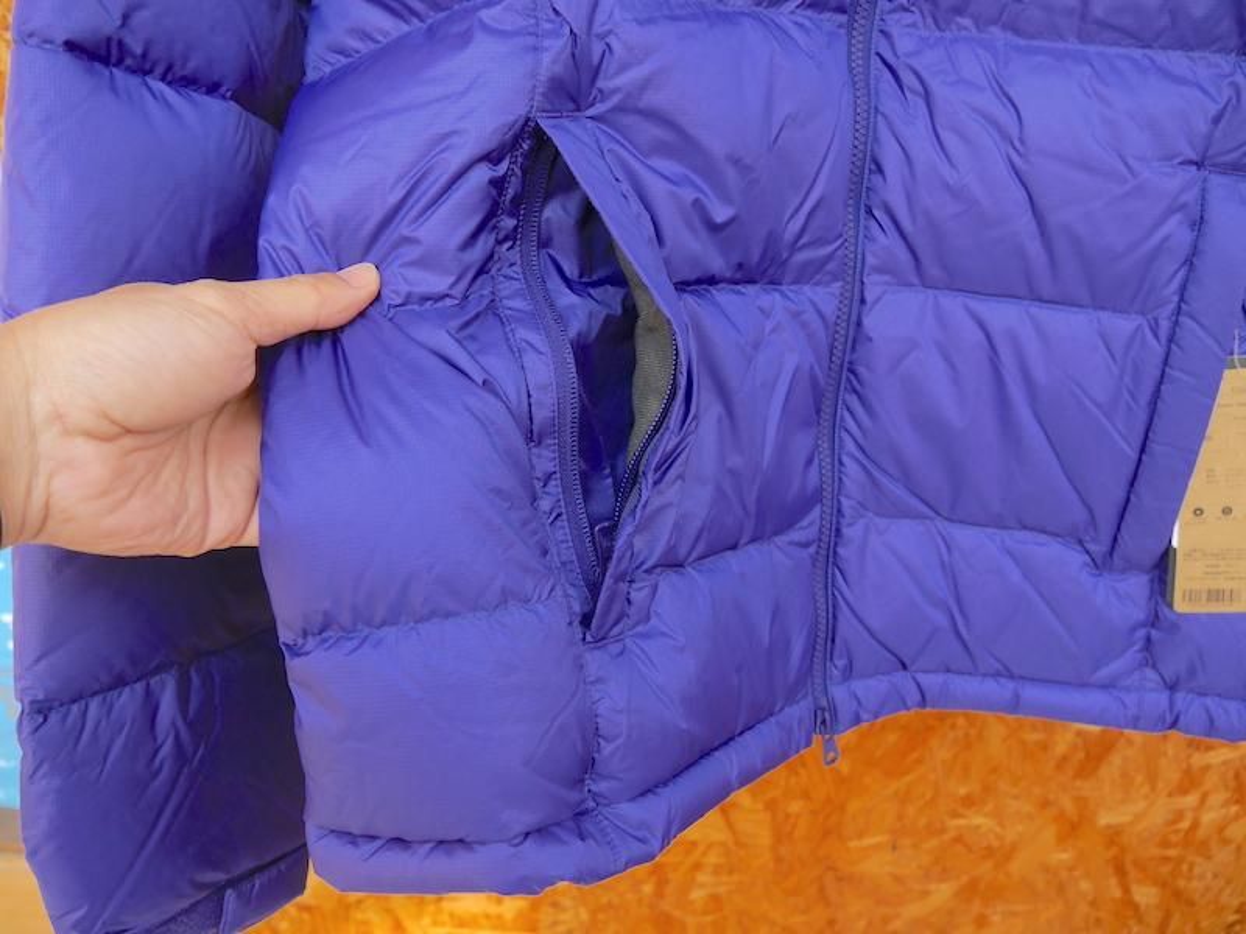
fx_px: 1008
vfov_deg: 49.7
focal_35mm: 28
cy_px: 467
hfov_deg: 63.4
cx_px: 623
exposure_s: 1/125
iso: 160
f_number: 3.5
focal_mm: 14
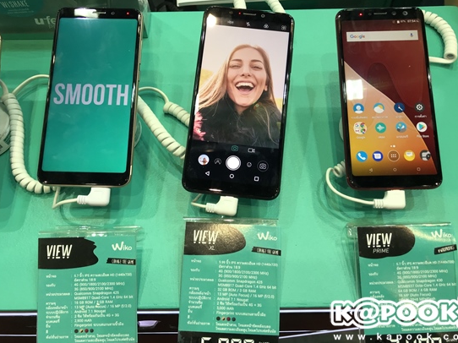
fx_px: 410
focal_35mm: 31
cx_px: 236
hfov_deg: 58.4
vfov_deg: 45.4
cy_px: 166
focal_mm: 3.99
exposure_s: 1/100
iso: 32
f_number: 1.8
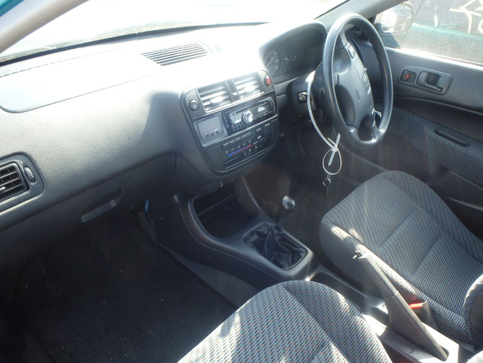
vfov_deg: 49.7
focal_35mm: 28
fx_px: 391
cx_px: 242
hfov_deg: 63.4
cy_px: 182
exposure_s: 1/60
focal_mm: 5
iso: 125
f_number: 3.9
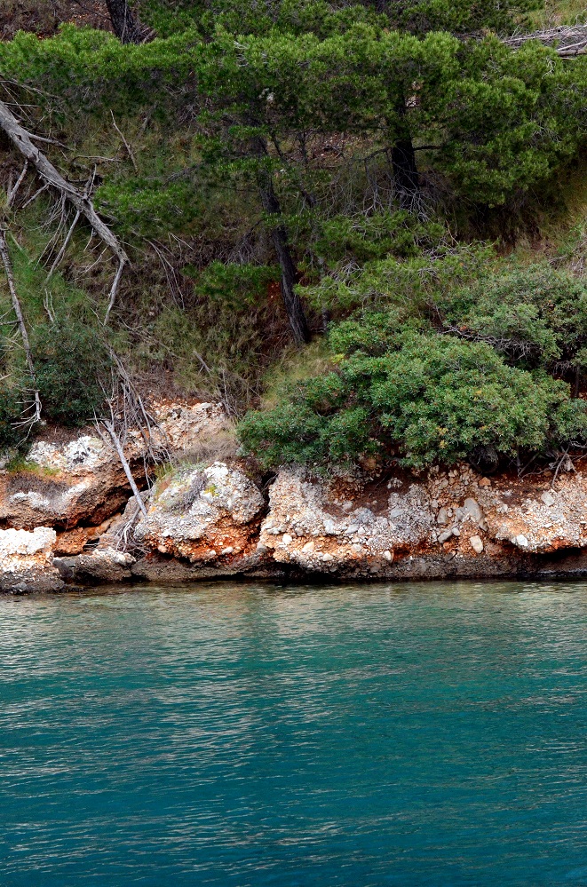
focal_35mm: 153
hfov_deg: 8.9
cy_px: 444
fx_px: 3761
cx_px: 294
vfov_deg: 13.5
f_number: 14
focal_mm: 102
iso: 3200
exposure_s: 1/800
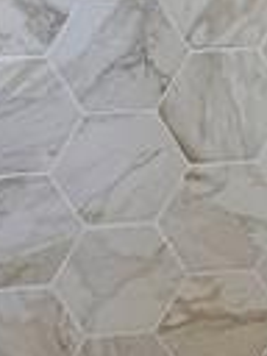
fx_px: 1481
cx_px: 292
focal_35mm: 144
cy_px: 56
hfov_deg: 10.2
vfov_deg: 13.6
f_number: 1.78
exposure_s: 1/229
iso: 125
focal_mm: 6.76
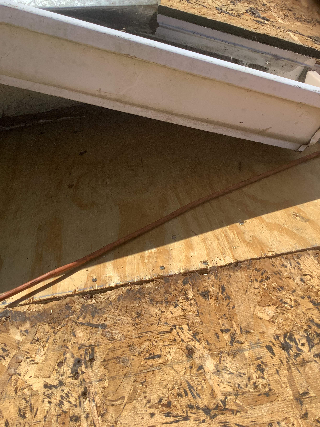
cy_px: 214
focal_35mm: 31
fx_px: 382
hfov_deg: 45.4
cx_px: 160
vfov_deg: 58.4
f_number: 2.4
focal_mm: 3.3
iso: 25
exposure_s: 1/1631
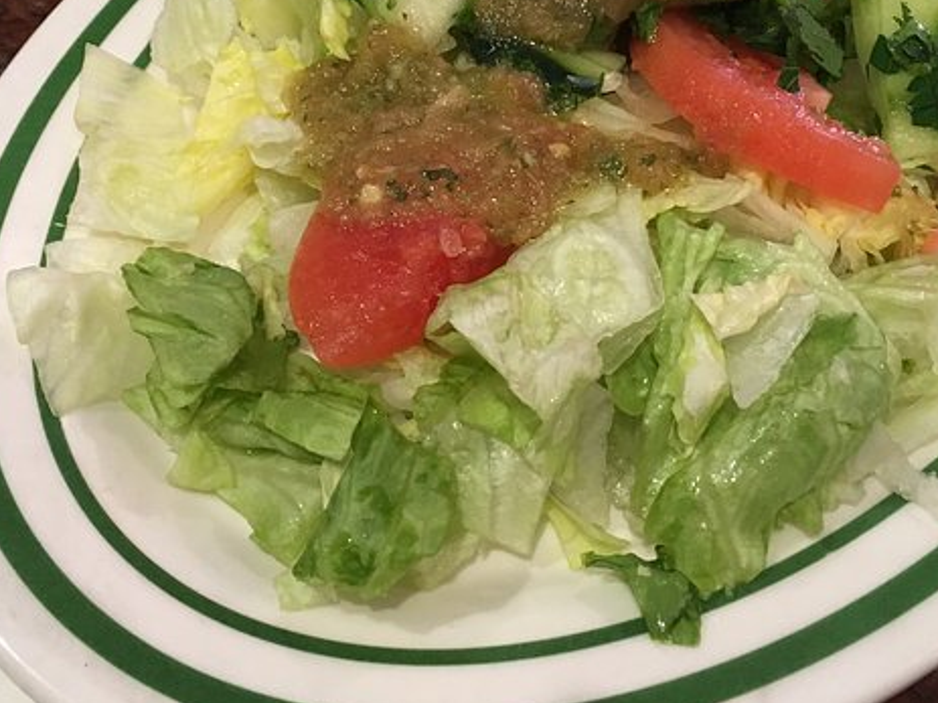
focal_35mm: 47
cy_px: 216
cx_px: 419
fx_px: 1273
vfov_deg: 30.6
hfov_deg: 40.4
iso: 160
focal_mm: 4.15
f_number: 2.2
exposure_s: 1/30
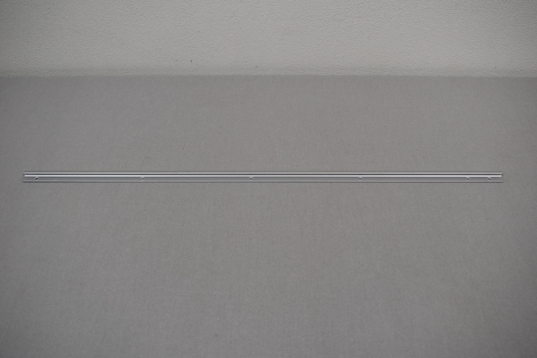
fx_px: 492
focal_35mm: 33
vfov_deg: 40.0
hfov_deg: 57.2
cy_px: 179
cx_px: 268
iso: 280
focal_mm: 22
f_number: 5.6
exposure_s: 1/125
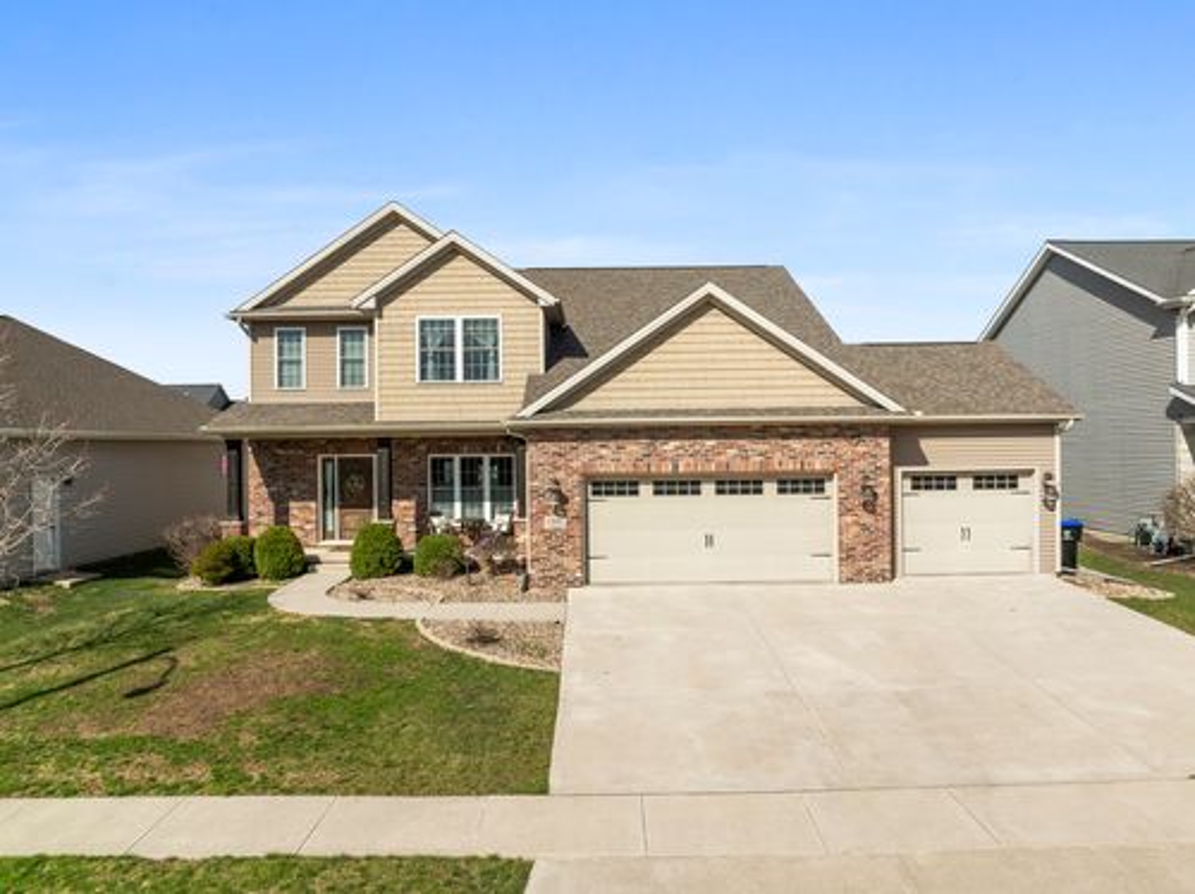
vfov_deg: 56.7
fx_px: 828
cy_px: 447
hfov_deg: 71.6
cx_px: 598
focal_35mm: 24
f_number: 7.1
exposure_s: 1/120
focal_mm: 12.29
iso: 100
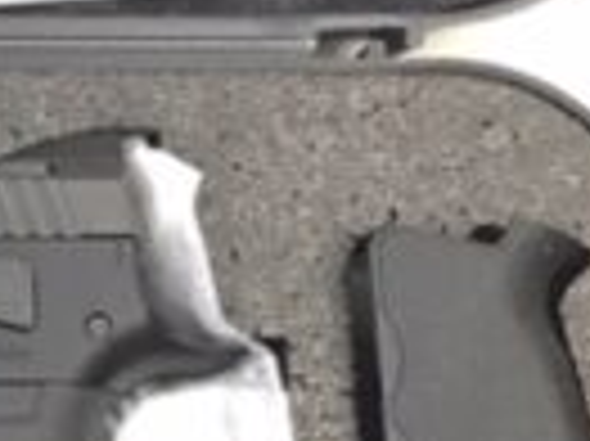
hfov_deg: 13.9
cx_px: -297
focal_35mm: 133
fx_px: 2265
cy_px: 513
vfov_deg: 11.0
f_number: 2.2
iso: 160
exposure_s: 1/30
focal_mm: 4.15
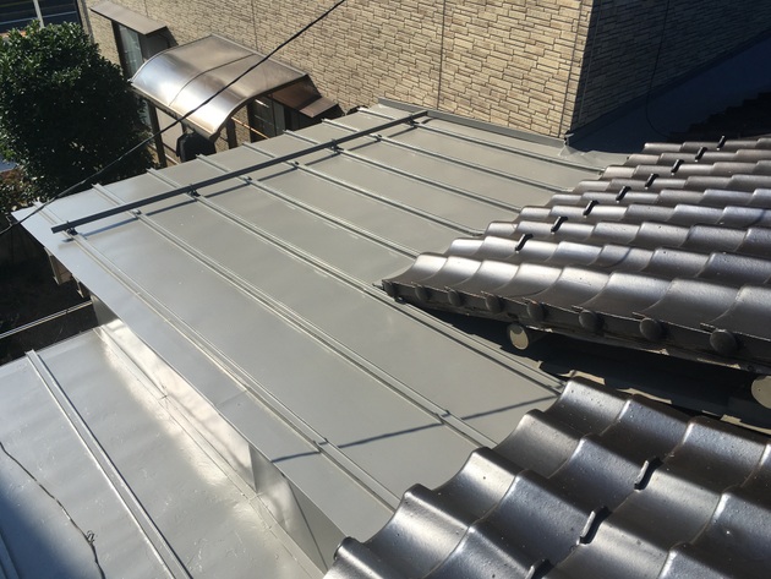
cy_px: 290
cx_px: 386
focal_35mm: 29
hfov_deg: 61.6
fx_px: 646
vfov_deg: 48.3
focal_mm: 4.15
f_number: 2.2
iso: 25
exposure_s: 1/1789
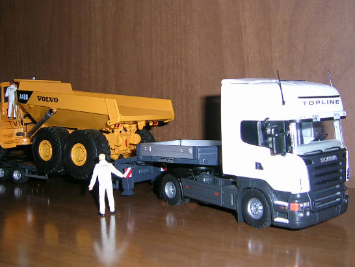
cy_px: 132
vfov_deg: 35.2
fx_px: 421
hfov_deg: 45.7
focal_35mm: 41
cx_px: 155
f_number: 2.8
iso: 50
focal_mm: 5.4
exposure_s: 1/60.1
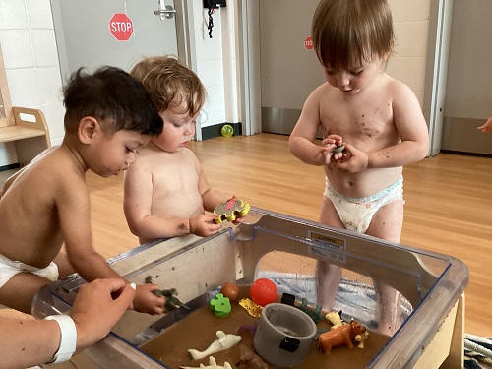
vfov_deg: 45.4
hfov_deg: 58.4
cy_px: 184
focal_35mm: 31
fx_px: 441
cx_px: 246
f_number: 2.4
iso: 250
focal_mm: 3.3
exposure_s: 1/60
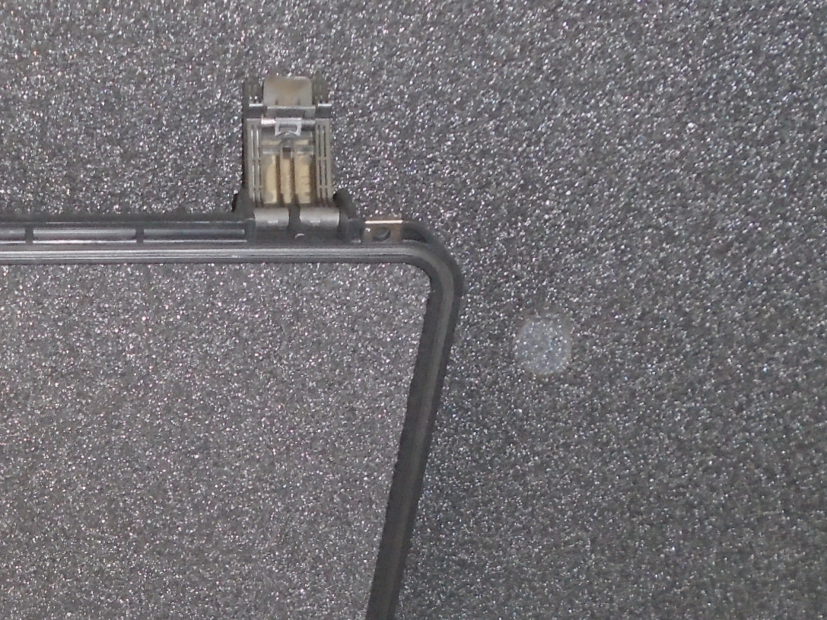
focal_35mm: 62
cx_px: 72
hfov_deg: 29.8
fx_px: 1481
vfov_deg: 22.3
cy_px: 691
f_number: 3.2
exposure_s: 1/30
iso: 400
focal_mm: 4.6
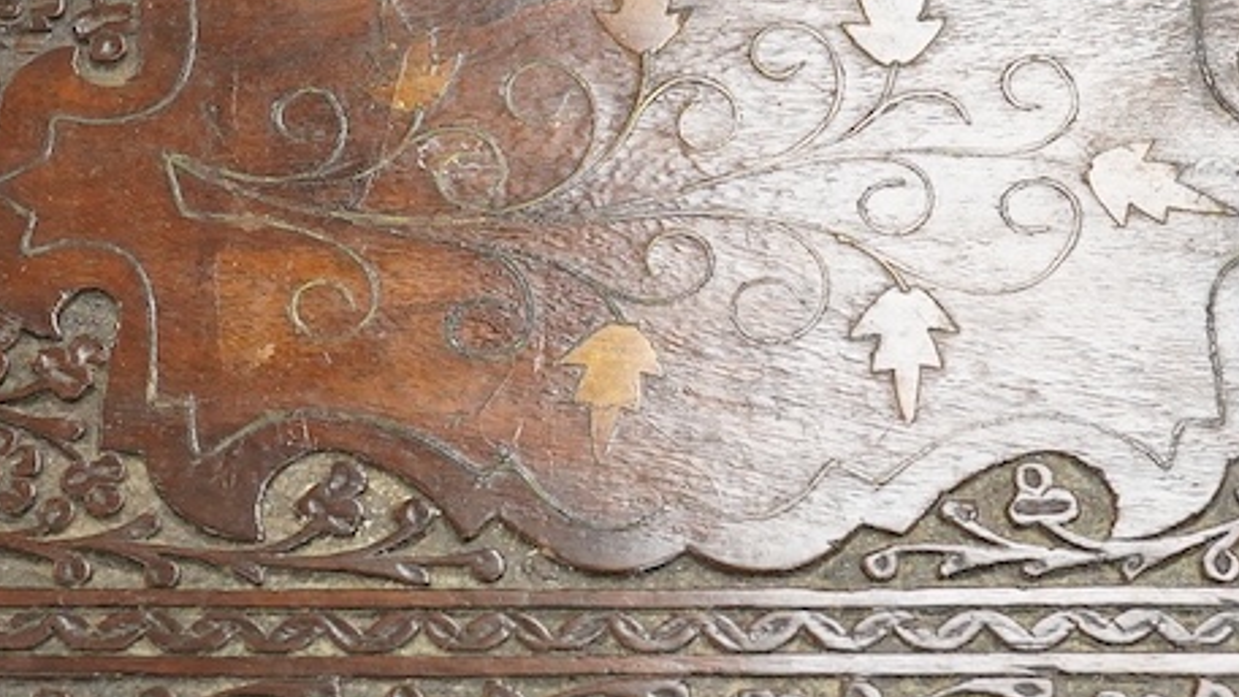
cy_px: 279
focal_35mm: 116
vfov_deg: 10.4
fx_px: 3811
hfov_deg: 18.5
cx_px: 576
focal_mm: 30
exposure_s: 1/160
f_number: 8
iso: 2500
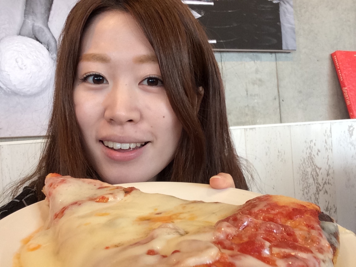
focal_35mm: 31
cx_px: 178
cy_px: 134
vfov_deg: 45.4
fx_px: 319
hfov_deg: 58.4
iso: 100
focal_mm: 2.15
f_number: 2.4
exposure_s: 1/30
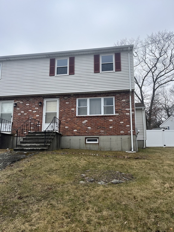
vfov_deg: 67.3
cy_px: 116
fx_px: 174
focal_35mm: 26
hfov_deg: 53.1
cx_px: 87
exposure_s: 1/816
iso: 50
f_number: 1.6
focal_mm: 5.1
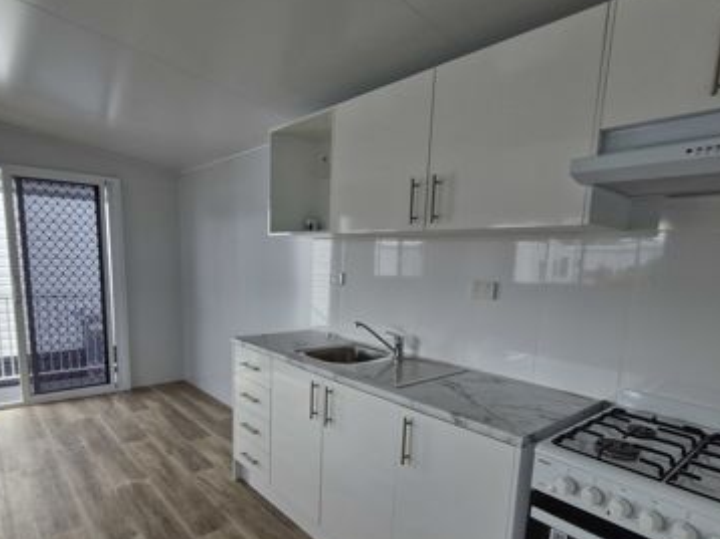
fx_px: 416
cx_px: 332
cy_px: 336
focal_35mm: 20
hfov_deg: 81.6
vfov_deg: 65.0
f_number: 2.2
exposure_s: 1/105
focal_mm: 1.74
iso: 50
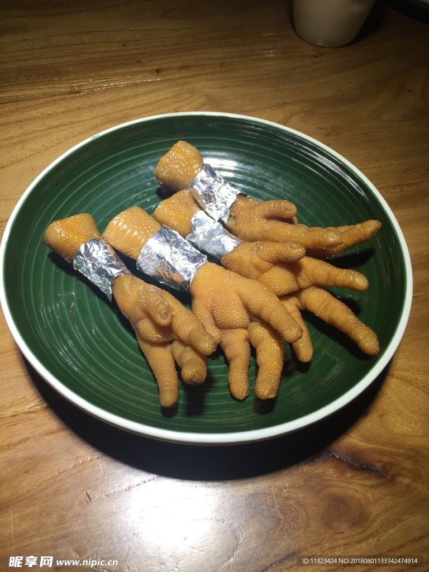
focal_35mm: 29
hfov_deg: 48.2
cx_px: 214
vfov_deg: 61.7
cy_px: 286
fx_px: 479
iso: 32
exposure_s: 1/122
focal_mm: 4.15
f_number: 2.2
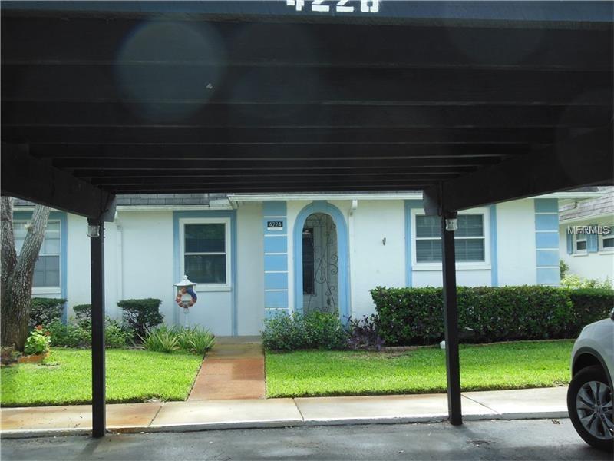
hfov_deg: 43.9
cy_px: 230
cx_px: 307
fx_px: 763
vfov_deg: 33.6
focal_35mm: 43
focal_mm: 7.7
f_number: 3.8
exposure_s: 1/250
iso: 125
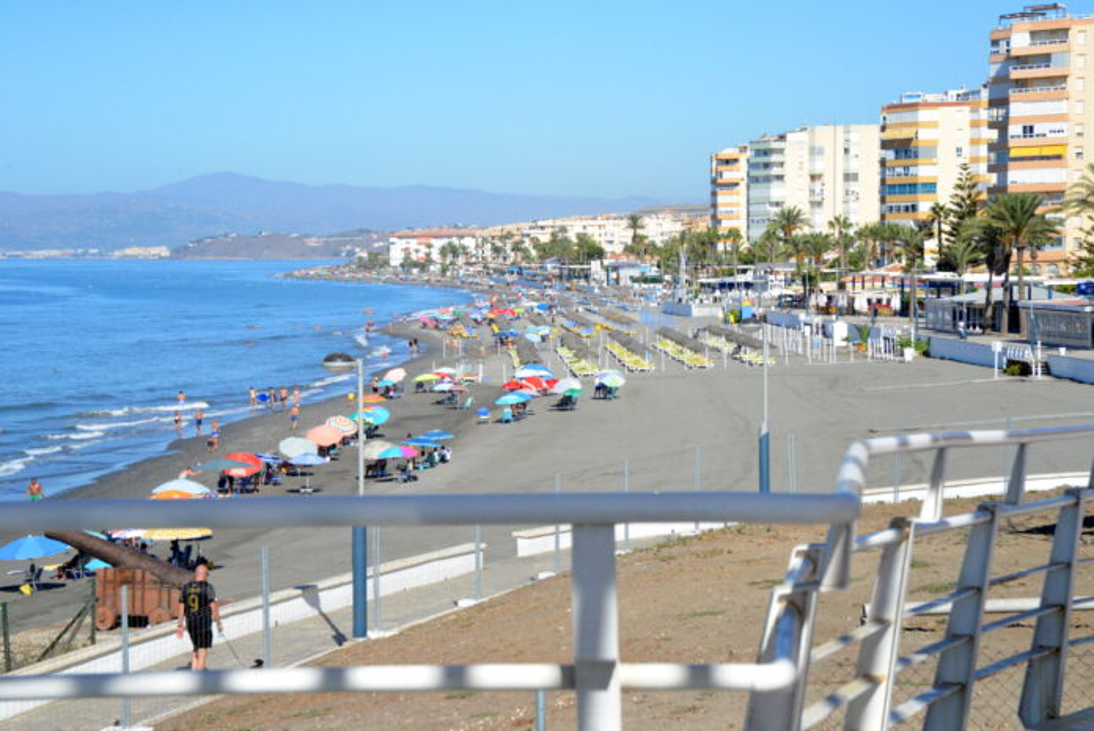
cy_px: 366
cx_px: 547
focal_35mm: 85
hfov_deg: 23.9
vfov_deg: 16.1
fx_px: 2585
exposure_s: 1/3200
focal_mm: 85
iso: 3200
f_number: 14
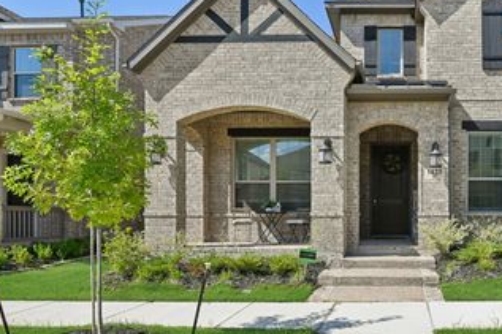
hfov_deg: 58.2
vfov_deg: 43.1
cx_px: 386
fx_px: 418
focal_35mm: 30
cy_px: 116
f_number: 8
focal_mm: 19
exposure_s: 1/1000
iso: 400
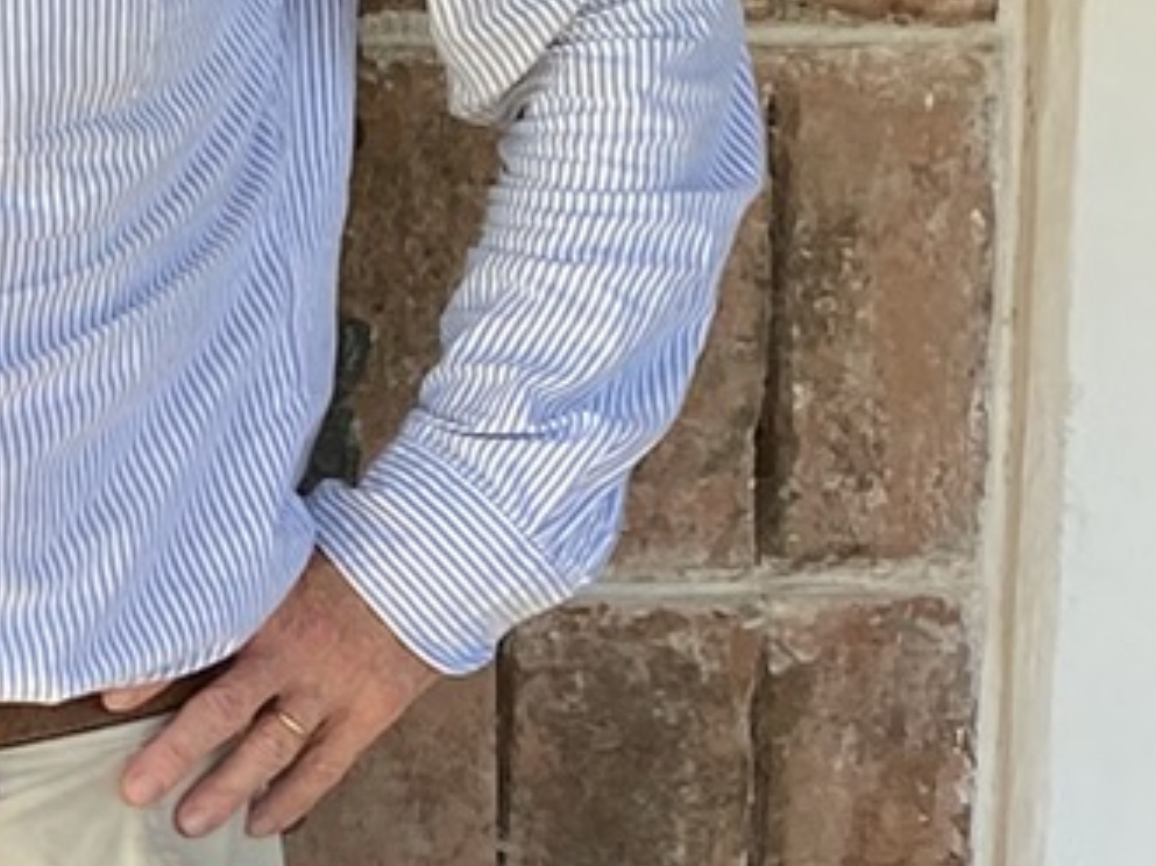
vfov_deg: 9.2
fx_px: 5375
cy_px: 419
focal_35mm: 161
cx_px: -1781
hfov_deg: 10.3
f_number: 1.8
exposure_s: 1/122
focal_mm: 4.25
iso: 40
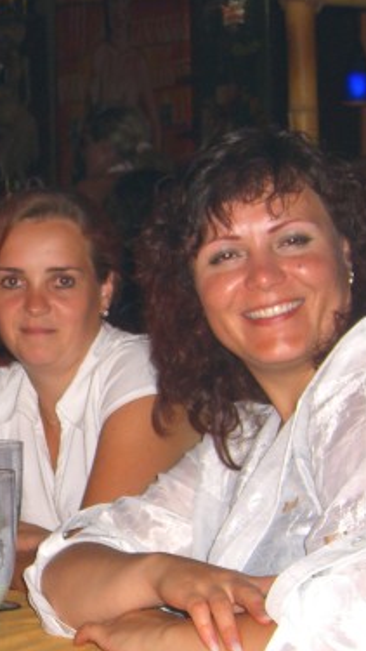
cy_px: 479
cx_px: -83
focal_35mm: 107
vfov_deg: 19.9
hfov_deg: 11.1
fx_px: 1846
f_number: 3.1
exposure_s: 1/60
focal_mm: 9.5
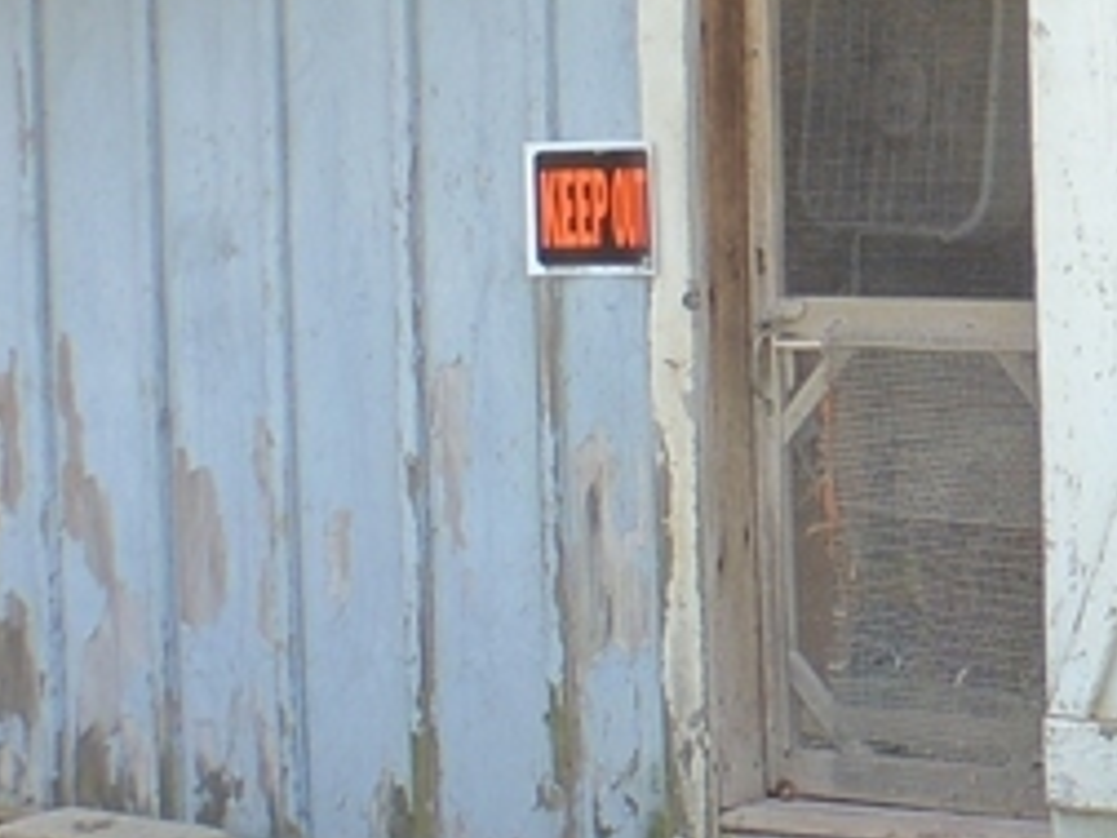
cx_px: 2074
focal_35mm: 175
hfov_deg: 10.5
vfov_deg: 8.5
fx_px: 5647
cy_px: 399
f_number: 3.4
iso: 100
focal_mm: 7.6
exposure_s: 1/160
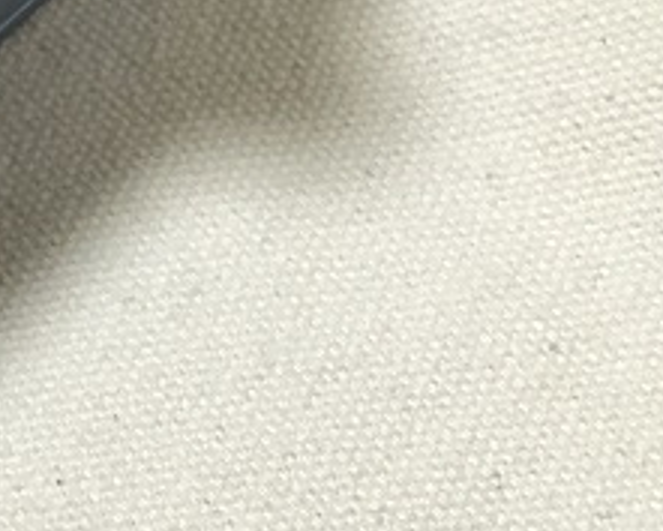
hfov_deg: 13.5
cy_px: 6
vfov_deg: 11.8
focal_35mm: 129
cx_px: -498
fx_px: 2532
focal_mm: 4.15
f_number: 2.2
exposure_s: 1/33
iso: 160
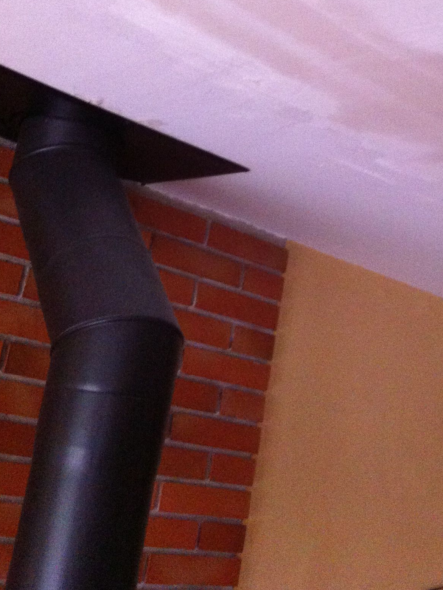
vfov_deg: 32.3
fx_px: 990
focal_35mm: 58
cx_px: 349
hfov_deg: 24.8
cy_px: 112
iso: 500
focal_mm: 3.85
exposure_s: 1/15
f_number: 2.8
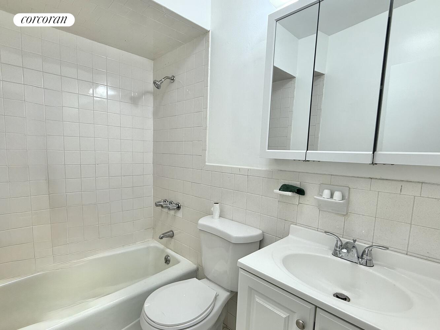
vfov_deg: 85.7
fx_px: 178
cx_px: 220
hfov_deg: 102.1
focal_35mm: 14
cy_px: 165
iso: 64
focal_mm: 2.22
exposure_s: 1/120
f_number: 2.2
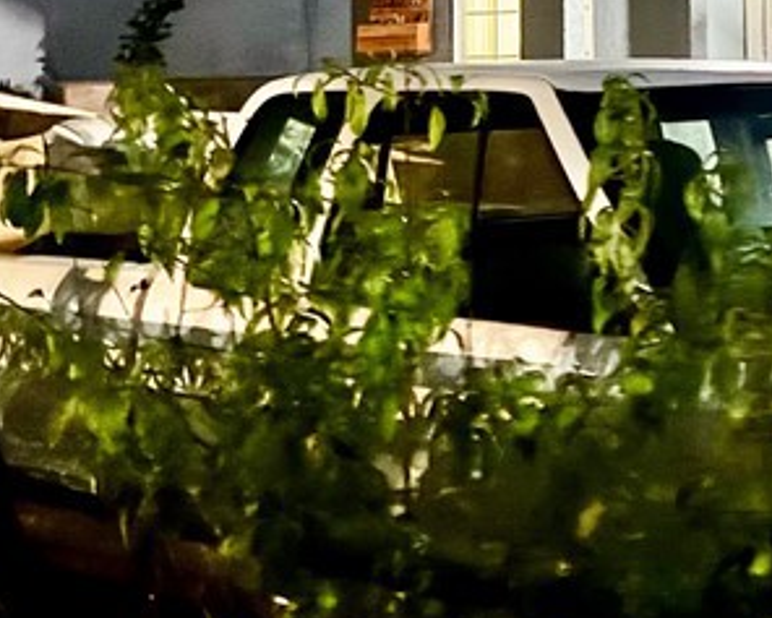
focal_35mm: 81
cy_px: -55
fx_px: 1851
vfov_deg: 18.3
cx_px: 910
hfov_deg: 21.9
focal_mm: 6.76
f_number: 1.78
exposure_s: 1/9
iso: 2500
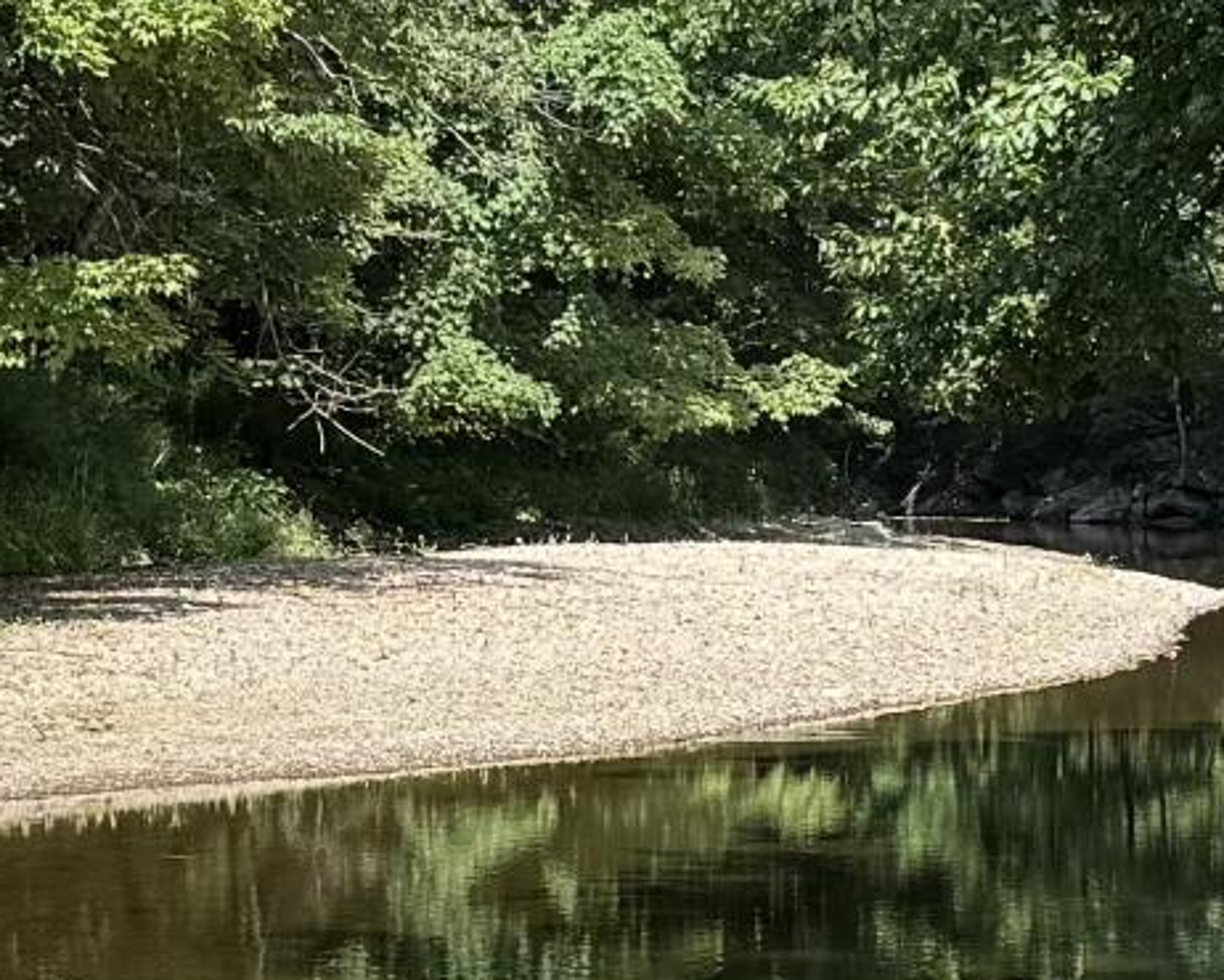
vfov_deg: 10.2
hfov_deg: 12.6
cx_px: 927
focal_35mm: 152
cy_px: 437
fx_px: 5509
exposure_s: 1/1410
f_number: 1.78
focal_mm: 6.76
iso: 80
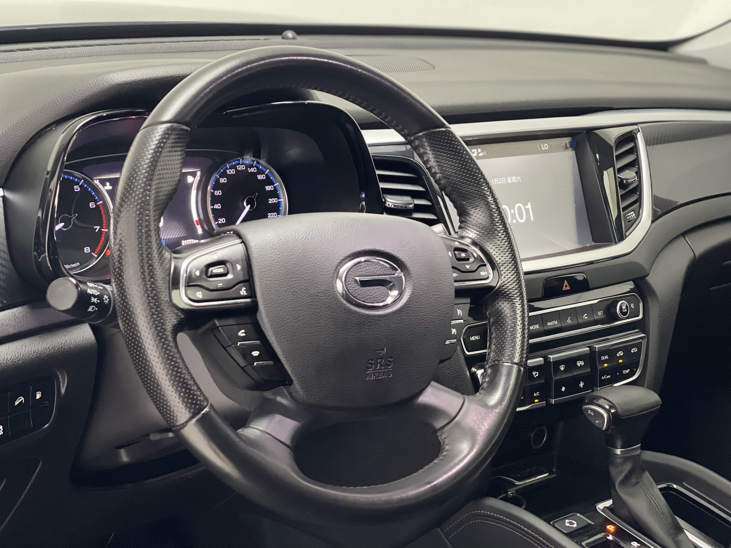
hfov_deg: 30.3
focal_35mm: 64
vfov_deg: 22.9
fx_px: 1352
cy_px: 274
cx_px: 366
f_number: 2.2
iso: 250
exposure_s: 1/33
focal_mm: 7.5
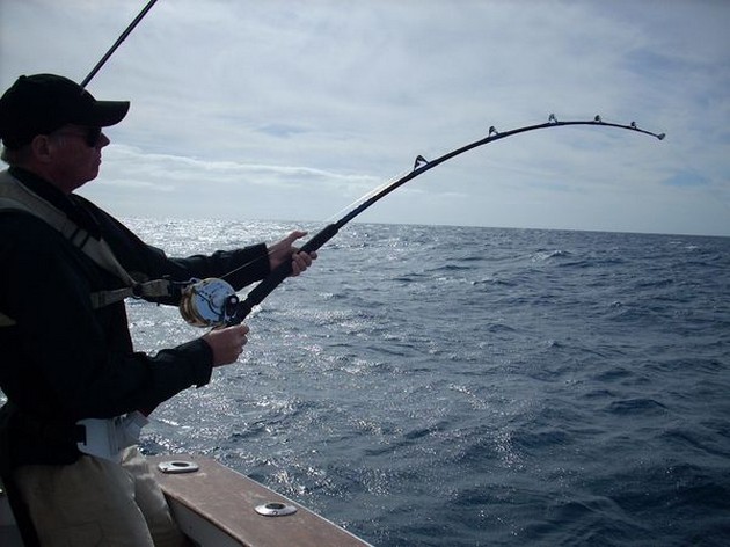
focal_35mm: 37
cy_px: 274
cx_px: 365
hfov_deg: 50.2
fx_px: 780
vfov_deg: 38.6
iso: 64
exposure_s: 1/677
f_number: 5.6
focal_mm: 6.2
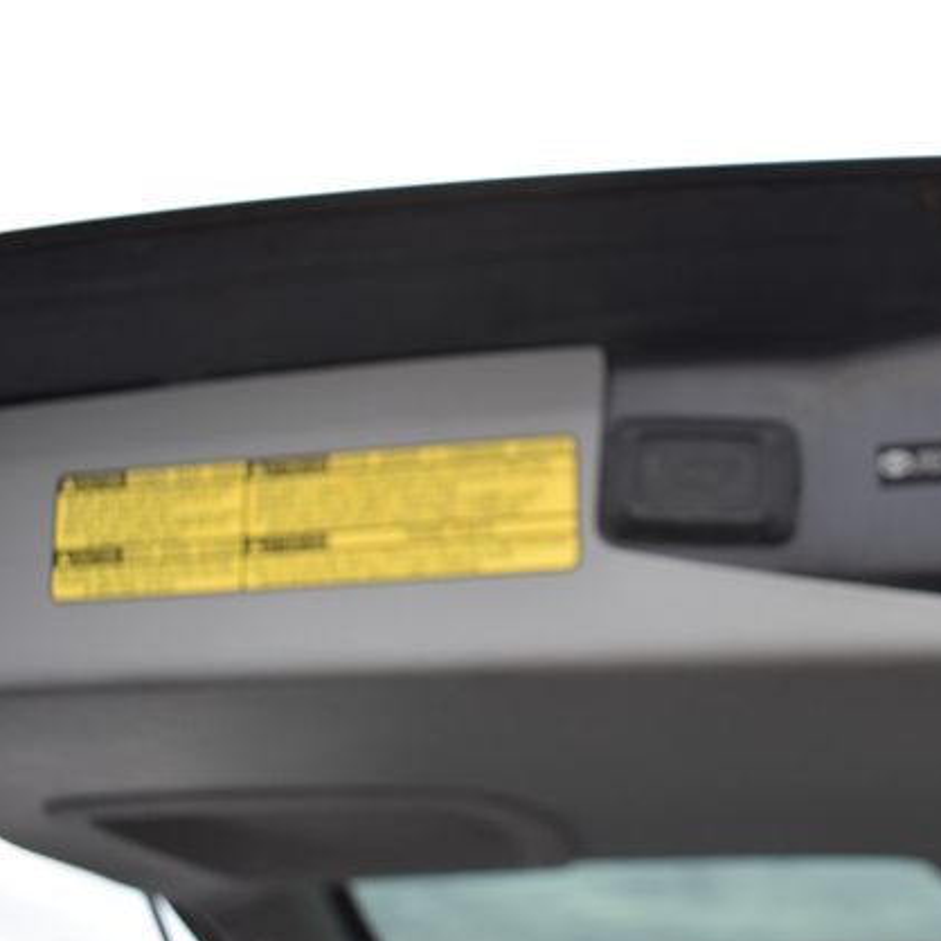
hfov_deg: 41.4
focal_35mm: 39
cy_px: 476
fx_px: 1199
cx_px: 718
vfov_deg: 42.8
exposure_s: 1/250
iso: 400
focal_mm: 20
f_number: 4.5
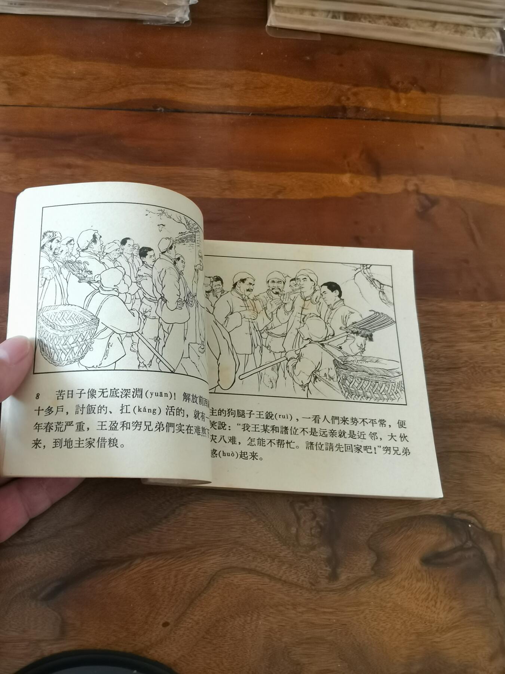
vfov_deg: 65.3
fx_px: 525
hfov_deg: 51.4
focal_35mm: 27
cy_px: 337
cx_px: 252
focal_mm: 2.26
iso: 200
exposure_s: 1/33.3
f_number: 2.2
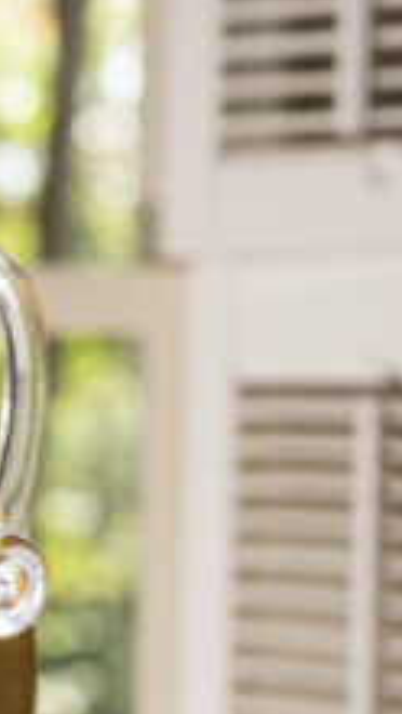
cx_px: -512
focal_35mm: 143
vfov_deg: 14.9
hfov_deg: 7.9
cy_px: 566
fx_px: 2706
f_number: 4
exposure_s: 1/50
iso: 100
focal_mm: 50
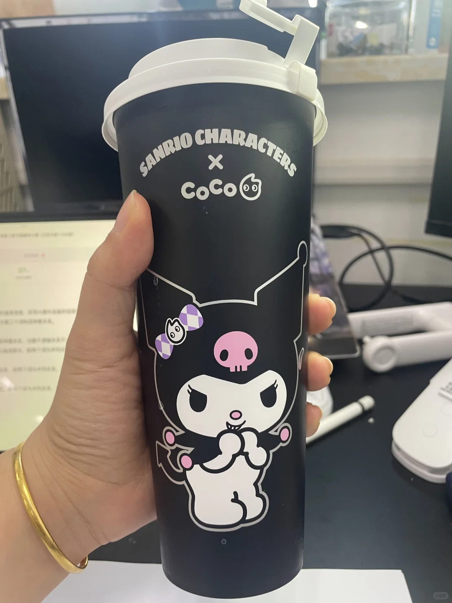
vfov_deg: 67.3
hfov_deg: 53.1
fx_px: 453
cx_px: 226
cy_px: 302
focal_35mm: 26
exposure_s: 1/66
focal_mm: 4.2
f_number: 1.6
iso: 125
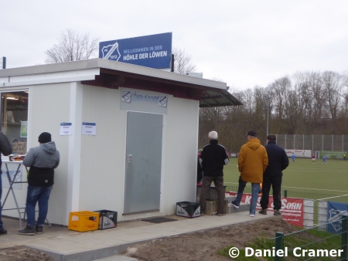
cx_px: 174
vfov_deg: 29.1
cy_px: 130
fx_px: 503
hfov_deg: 38.2
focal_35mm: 50
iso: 400
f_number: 4.1
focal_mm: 9
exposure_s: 1/50
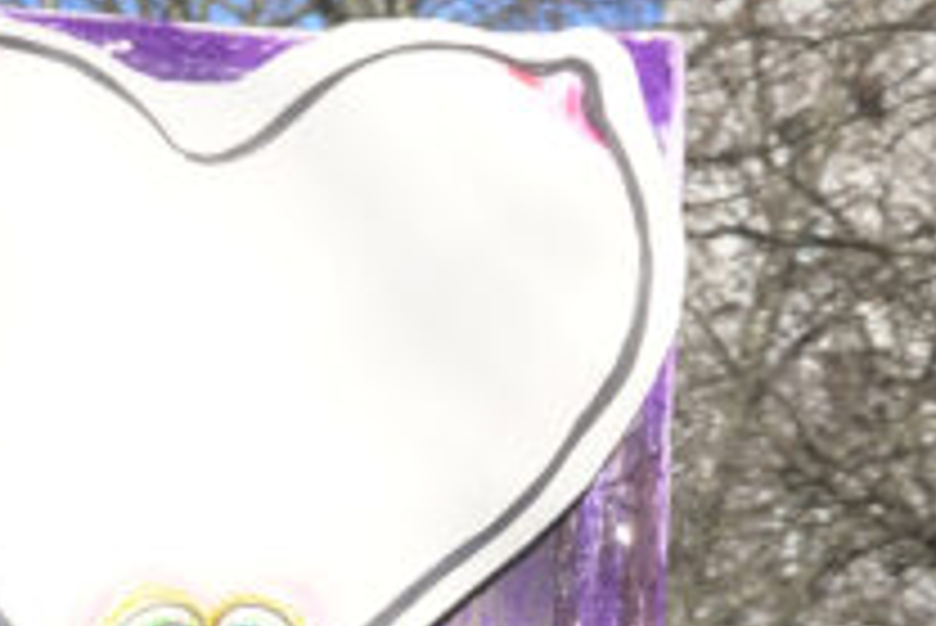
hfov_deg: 5.8
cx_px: 544
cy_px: 689
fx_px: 9314
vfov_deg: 3.8
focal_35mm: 358
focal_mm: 35.68
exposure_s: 1/80
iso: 100
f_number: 13
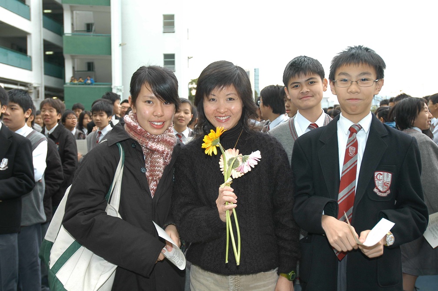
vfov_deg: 39.9
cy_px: 146
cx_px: 219
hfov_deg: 57.3
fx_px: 401
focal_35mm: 33
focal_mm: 22
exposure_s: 1/60
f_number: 3.2
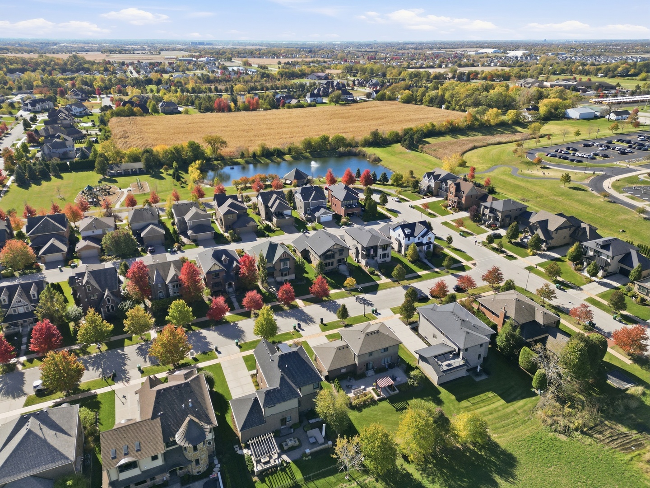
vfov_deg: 56.8
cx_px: 325
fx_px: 451
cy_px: 244
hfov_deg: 71.6
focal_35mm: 24
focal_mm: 6.7
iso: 120
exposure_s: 1/1600
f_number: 1.7
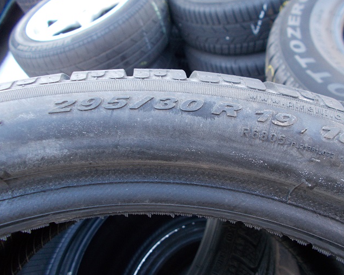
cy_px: 138
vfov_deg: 51.6
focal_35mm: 28
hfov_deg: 62.1
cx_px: 183
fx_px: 285
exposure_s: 1/25
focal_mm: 4.6
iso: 125
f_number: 3.2
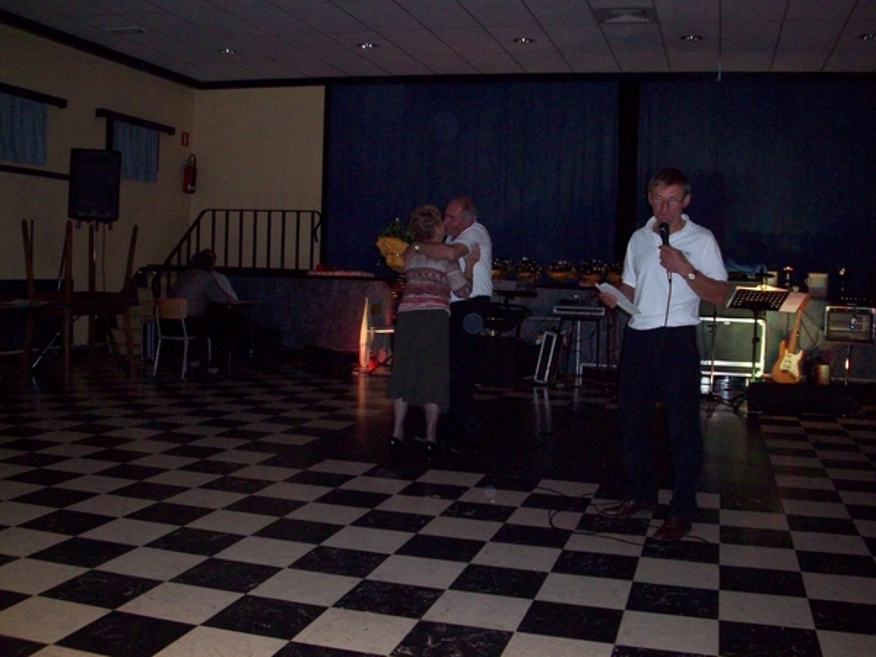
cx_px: 438
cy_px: 328
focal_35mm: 37
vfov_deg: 38.7
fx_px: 936
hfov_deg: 50.1
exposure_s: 1/45
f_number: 2.8
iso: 200
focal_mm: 6.2
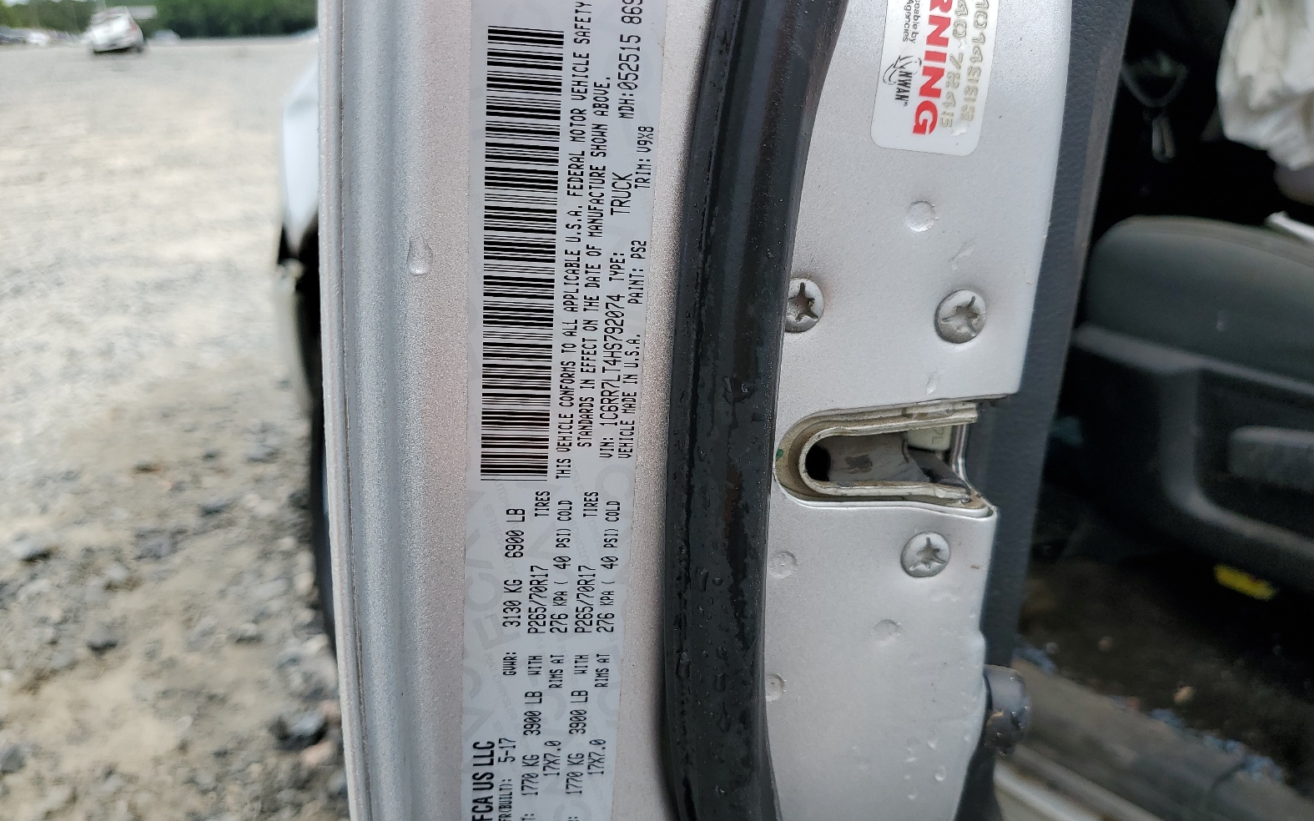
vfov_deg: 44.5
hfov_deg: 66.5
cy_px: 431
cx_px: 662
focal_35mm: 28
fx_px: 1003
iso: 50
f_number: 1.5
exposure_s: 1/1429
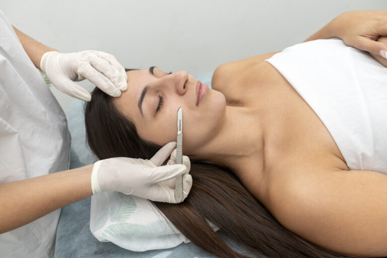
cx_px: 194
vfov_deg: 38.9
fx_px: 366
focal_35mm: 34
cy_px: 129
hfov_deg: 55.8
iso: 400
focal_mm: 34
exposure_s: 1/125
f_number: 6.3
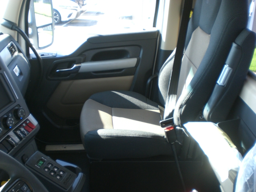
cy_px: 96
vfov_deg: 37.7
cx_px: 128
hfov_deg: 49.0
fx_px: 281
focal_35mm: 38
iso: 100
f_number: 3.1
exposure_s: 1/80
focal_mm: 6.3
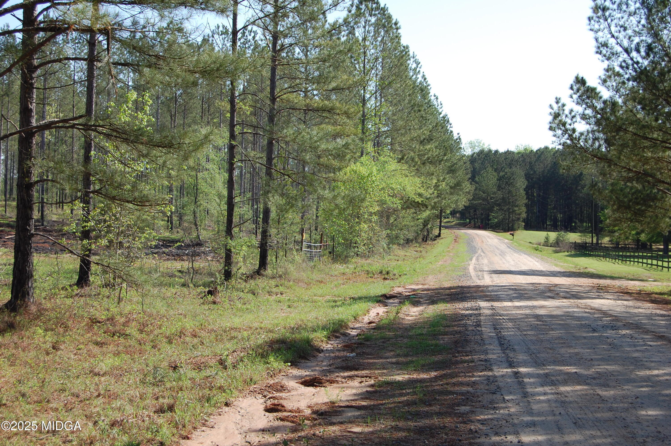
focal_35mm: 60
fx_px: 1117
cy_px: 223
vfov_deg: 22.6
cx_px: 336
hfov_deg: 33.4
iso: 200
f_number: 8
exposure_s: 1/250
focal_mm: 40
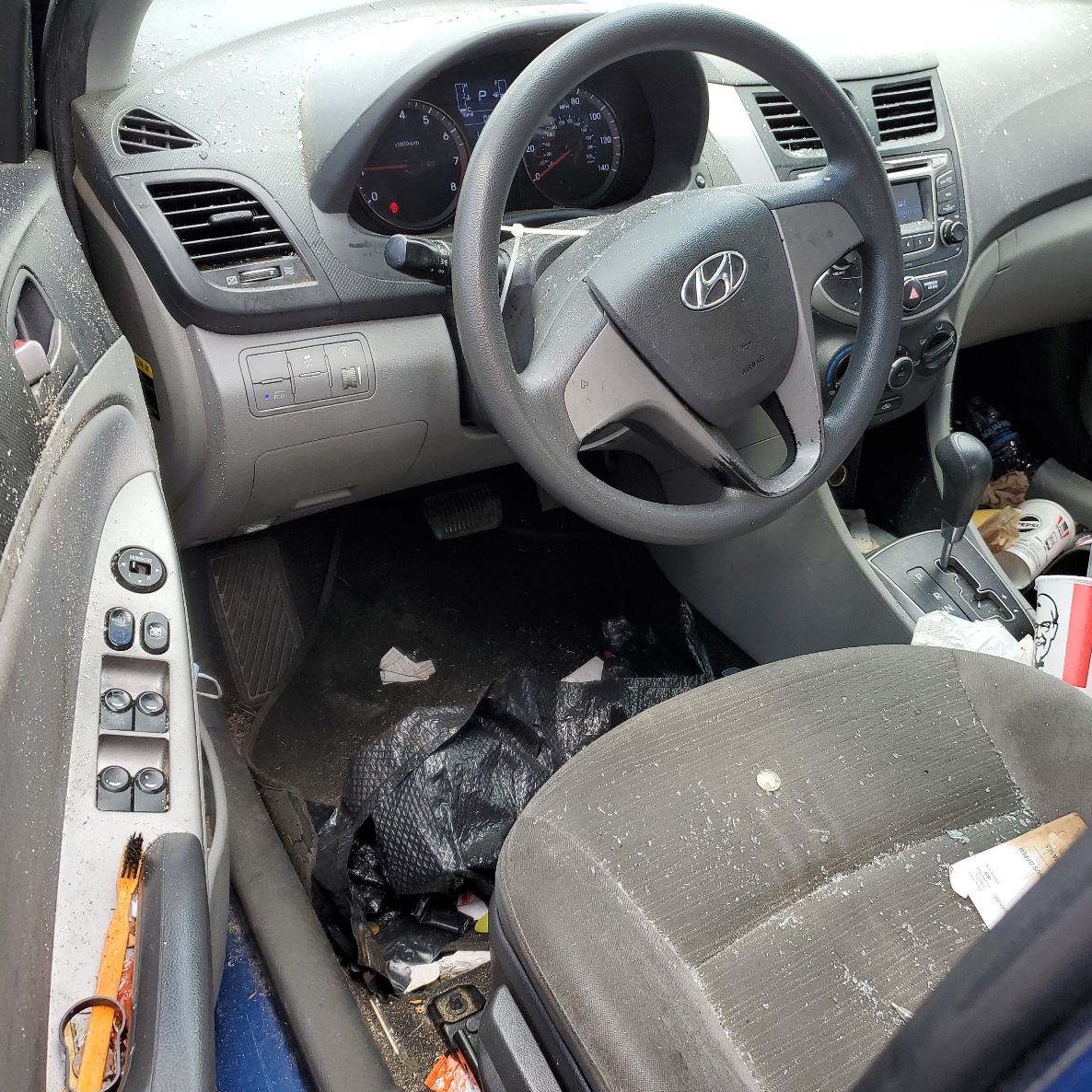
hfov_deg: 52.5
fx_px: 1106
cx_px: 586
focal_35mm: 31
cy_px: 545
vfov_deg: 52.5
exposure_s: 1/222
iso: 50
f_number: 1.5
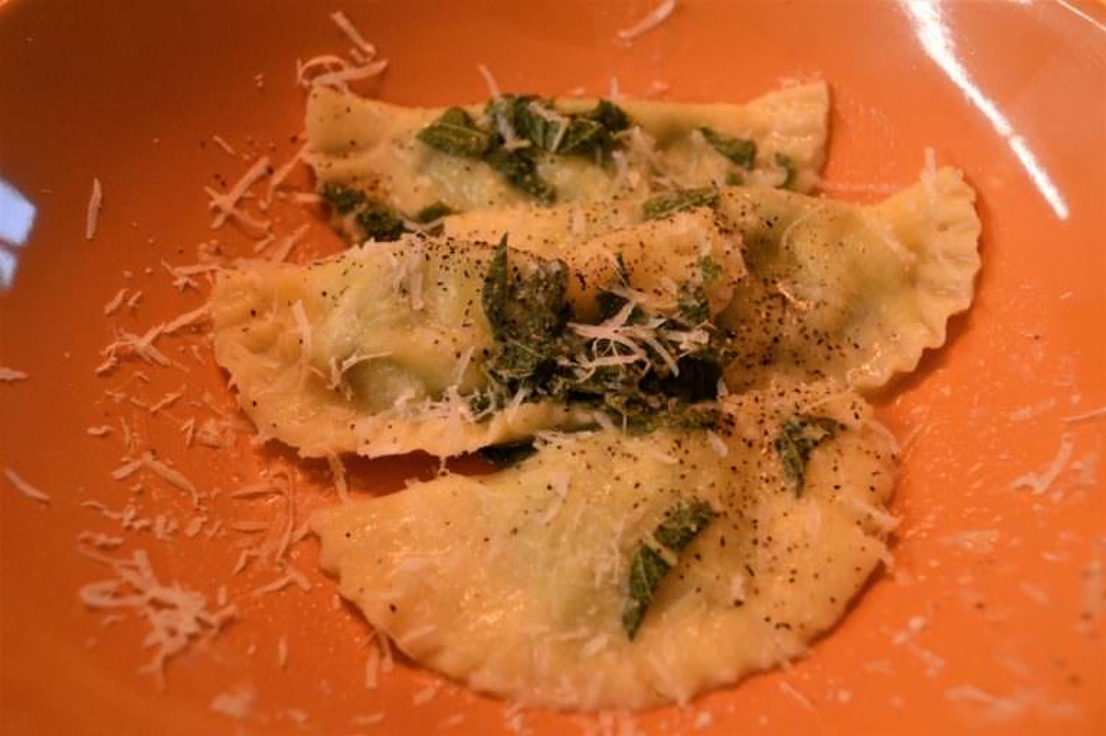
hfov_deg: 43.6
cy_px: 368
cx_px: 553
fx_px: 1382
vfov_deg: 29.8
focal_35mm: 45
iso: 1400
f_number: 4.5
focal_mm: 30
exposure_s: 1/50
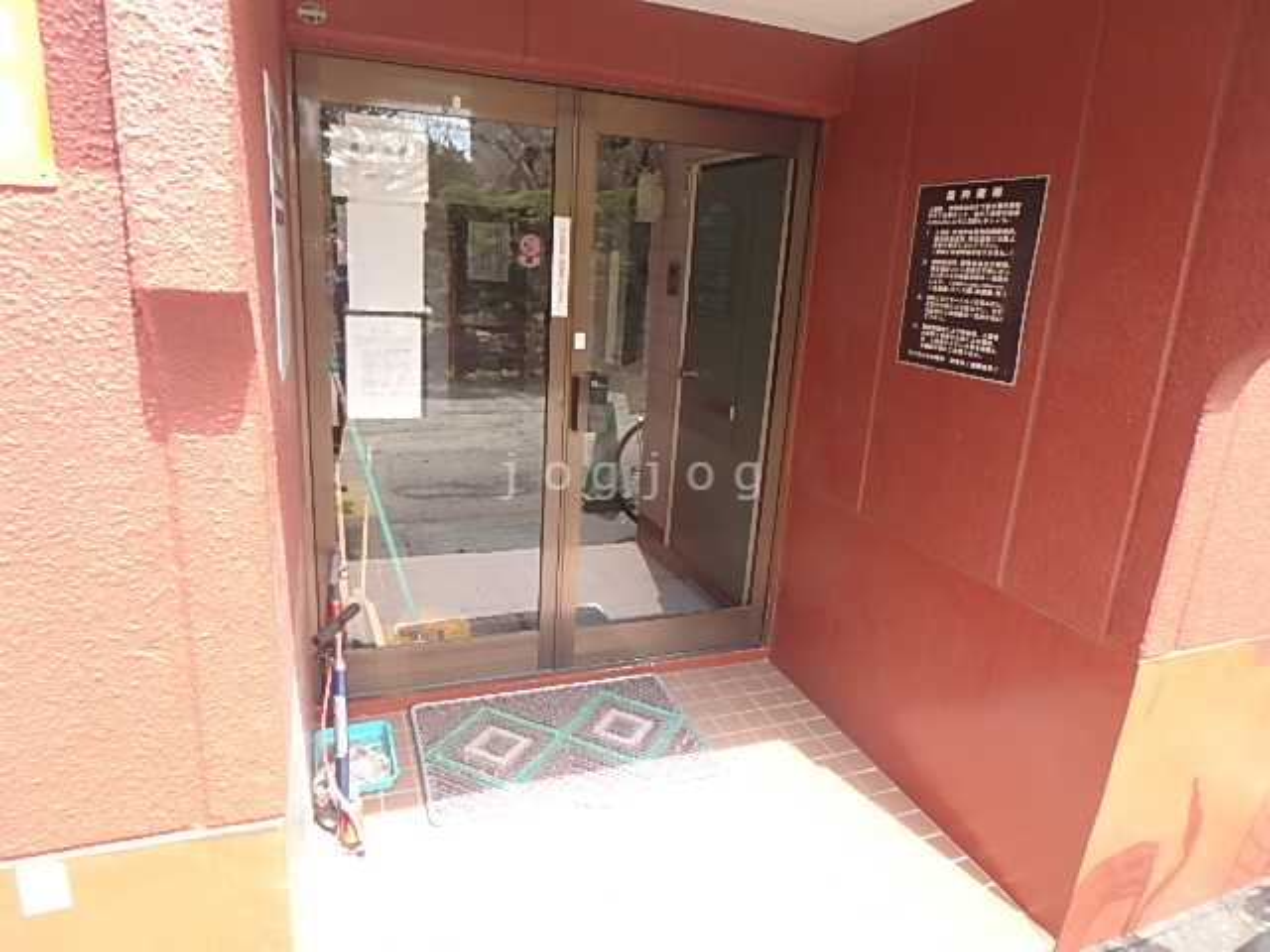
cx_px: 635
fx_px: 770
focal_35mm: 21
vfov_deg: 63.4
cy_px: 476
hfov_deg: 79.0
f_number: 3.5
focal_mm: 3.7
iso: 125
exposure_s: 1/100
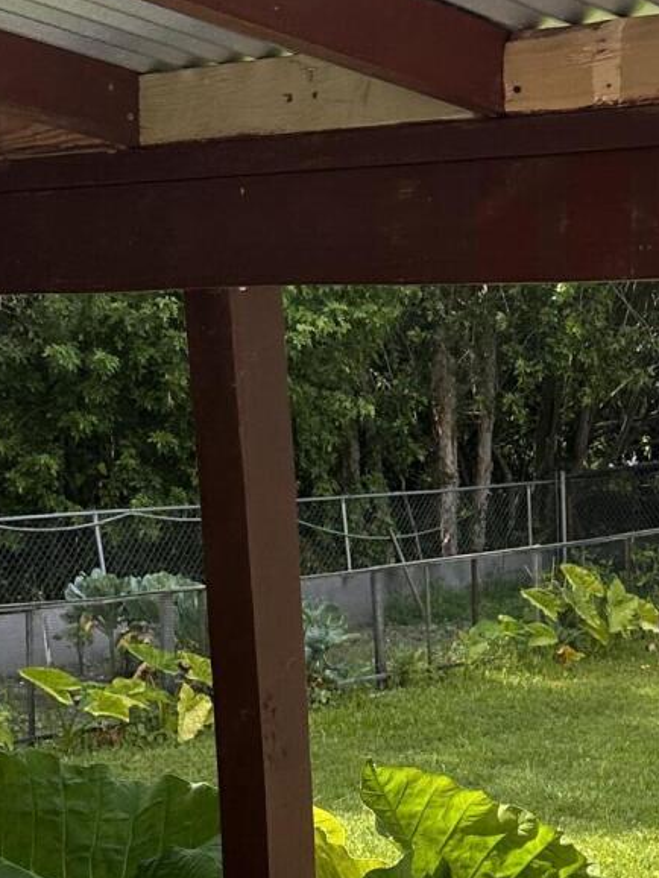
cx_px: 733
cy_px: 797
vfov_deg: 22.9
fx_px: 2105
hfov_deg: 17.2
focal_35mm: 83
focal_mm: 6.86
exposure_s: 1/2110
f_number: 1.78
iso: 80
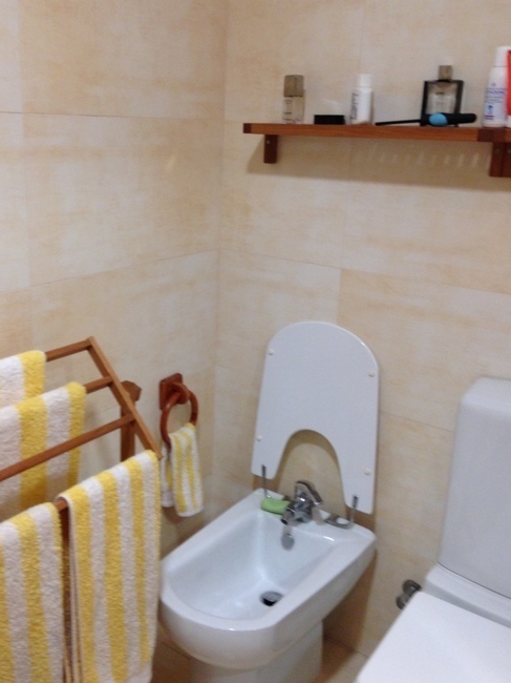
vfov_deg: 47.8
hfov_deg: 36.7
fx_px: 768
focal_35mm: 39
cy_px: 312
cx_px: 217
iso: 100
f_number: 2.4
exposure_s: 1/20
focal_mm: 4.12
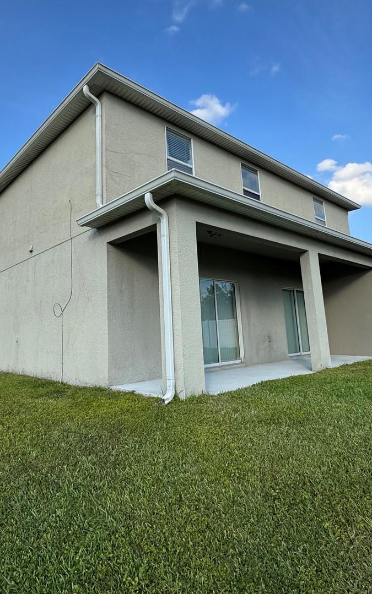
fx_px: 357
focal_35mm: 22
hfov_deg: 54.8
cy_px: 268
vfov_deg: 79.4
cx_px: 154
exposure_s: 1/1094
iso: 50
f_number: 2.2
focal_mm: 2.22
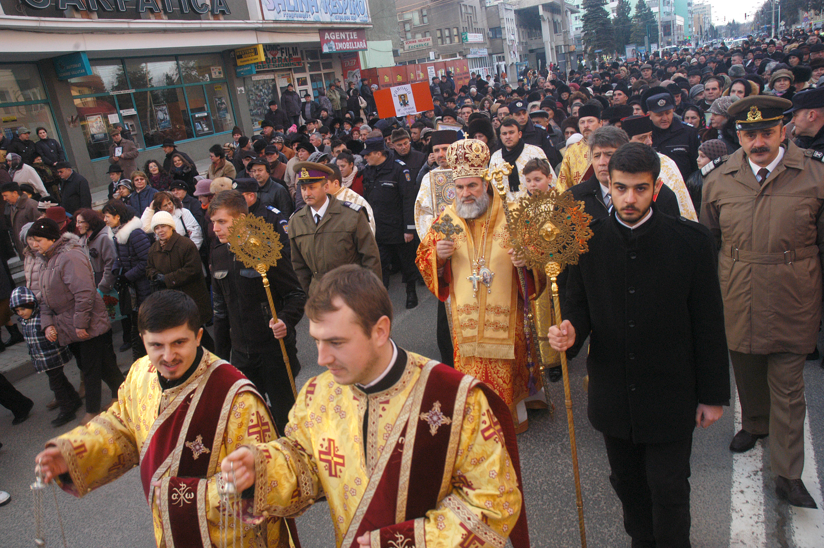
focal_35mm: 27
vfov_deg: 47.8
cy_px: 274
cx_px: 412
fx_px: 617
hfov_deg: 67.4
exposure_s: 1/160
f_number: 6.3
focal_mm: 18
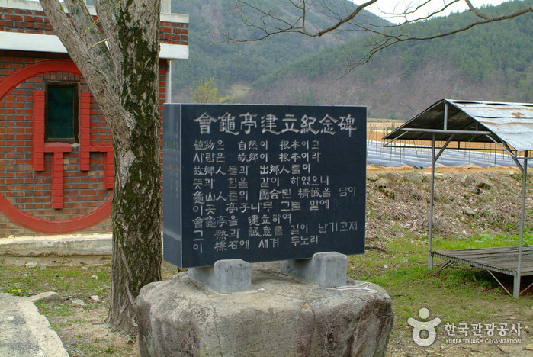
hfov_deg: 35.0
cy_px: 178
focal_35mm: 57
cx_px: 266
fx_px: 845
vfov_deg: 23.8
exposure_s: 1/125
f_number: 5.6
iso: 200
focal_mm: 38
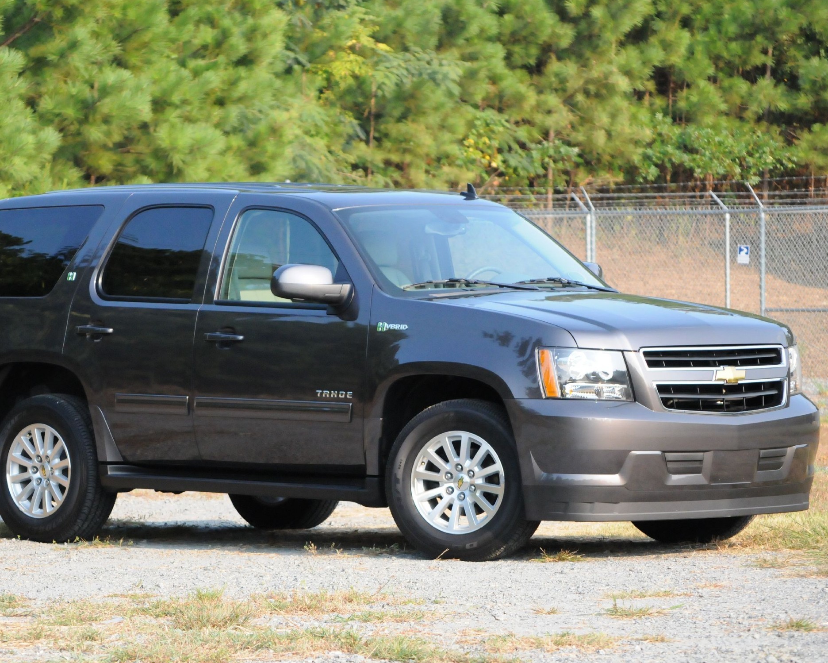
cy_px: 328
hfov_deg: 10.5
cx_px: 348
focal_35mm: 184
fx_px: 4510
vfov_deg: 8.4
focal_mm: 98
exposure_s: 1/2500
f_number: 5.6
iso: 2000
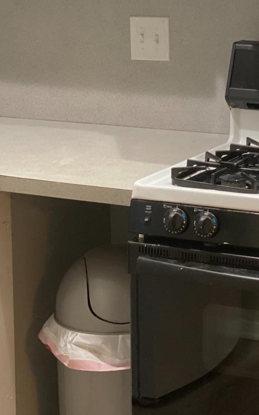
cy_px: 180
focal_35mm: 107
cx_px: 239
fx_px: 1209
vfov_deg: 19.5
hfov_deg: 12.1
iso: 200
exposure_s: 1/40
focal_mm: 6
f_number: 2
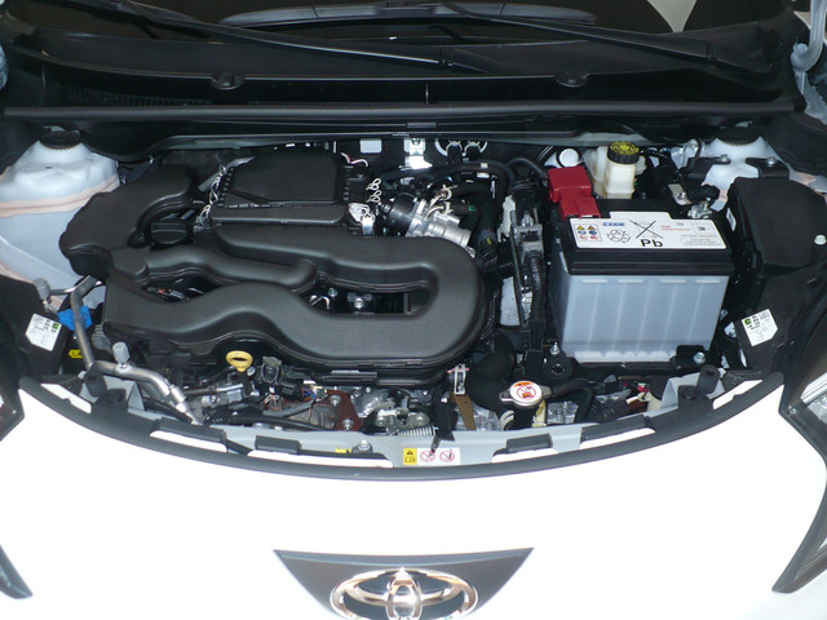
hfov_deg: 50.1
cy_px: 310
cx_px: 414
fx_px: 884
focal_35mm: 37
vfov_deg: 38.7
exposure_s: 1/60
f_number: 2.8
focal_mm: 6.1
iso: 100
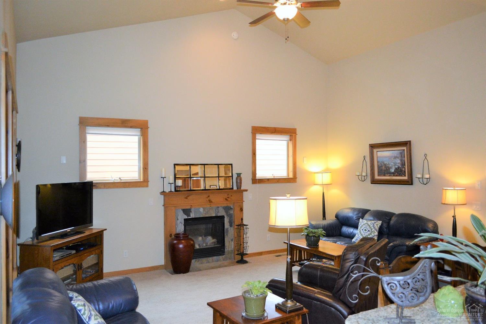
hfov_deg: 67.4
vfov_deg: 47.9
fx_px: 364
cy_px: 162
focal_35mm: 27
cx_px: 243
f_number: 3.5
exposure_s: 1/200
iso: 2000
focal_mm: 18
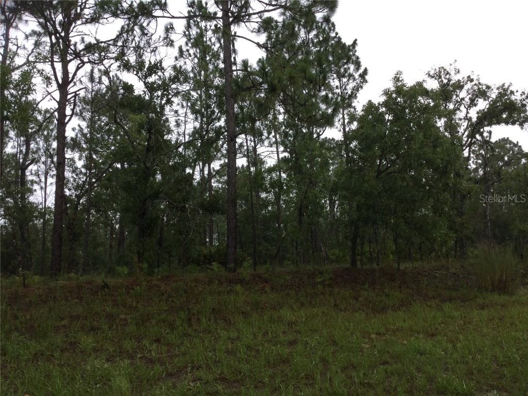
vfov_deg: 45.4
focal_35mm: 31
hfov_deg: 58.4
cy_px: 198
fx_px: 473
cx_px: 264
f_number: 2.4
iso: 25
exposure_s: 1/217
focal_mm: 3.3
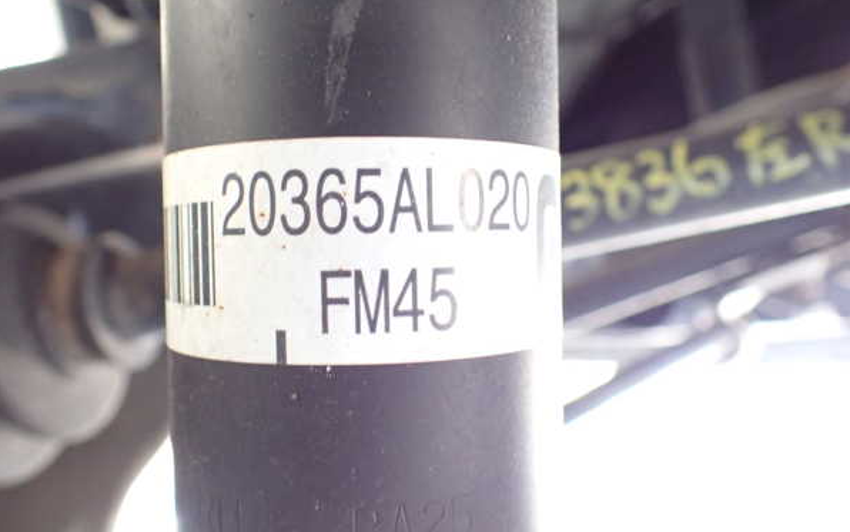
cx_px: 424
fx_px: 742
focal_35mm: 32
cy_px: 250
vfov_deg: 39.4
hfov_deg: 59.6
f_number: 2.3
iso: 1000
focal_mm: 5.4
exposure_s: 1/30
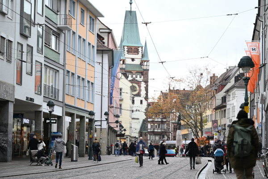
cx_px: 134
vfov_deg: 11.4
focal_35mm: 120
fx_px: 893
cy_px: 90
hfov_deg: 17.1
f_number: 2.8
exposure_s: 1/800
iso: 400
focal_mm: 120
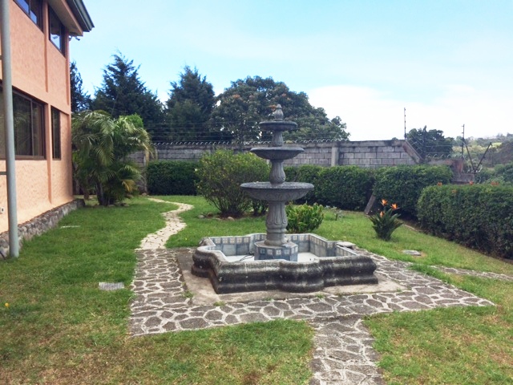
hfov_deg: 61.7
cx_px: 256
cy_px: 192
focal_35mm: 29
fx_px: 430
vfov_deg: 48.2
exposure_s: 1/1414
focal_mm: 4.15
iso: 32
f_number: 2.2
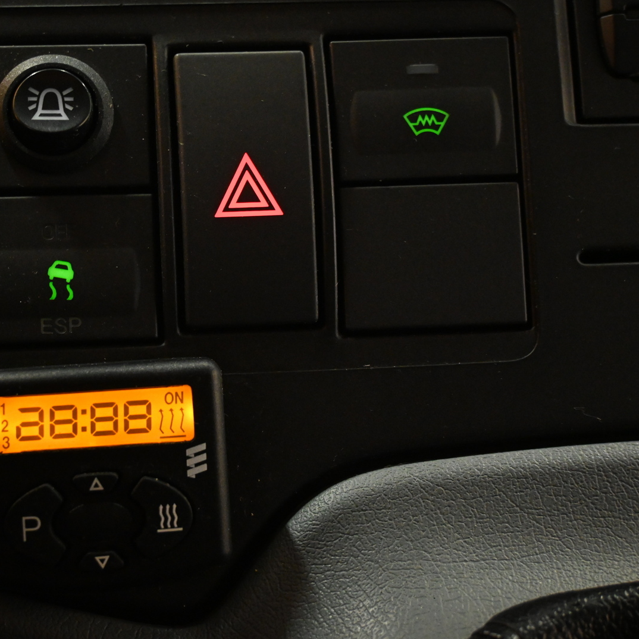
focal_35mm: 51
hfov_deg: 33.0
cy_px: 320
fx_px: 1064
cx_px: 198
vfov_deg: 33.4
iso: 3600
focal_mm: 26.5
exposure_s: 1/40
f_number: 4.5
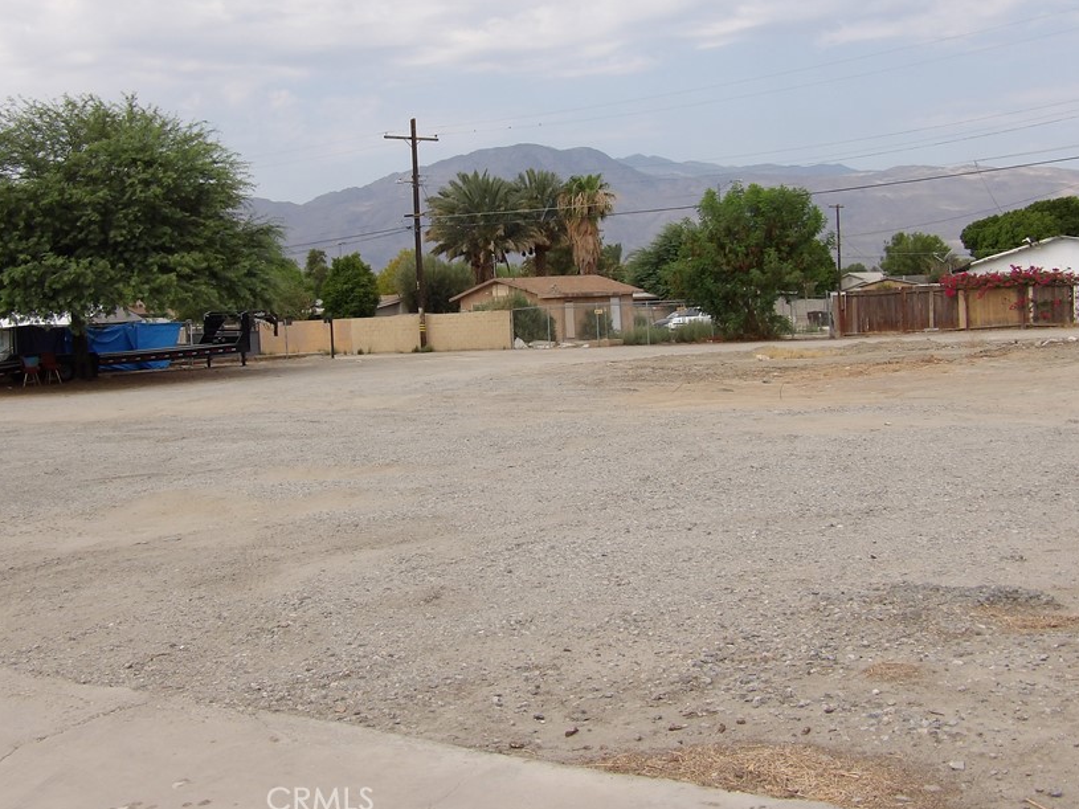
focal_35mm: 49
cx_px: 479
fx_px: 1527
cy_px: 310
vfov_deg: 29.6
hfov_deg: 38.9
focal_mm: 7
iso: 100
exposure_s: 1/766
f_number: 3.7
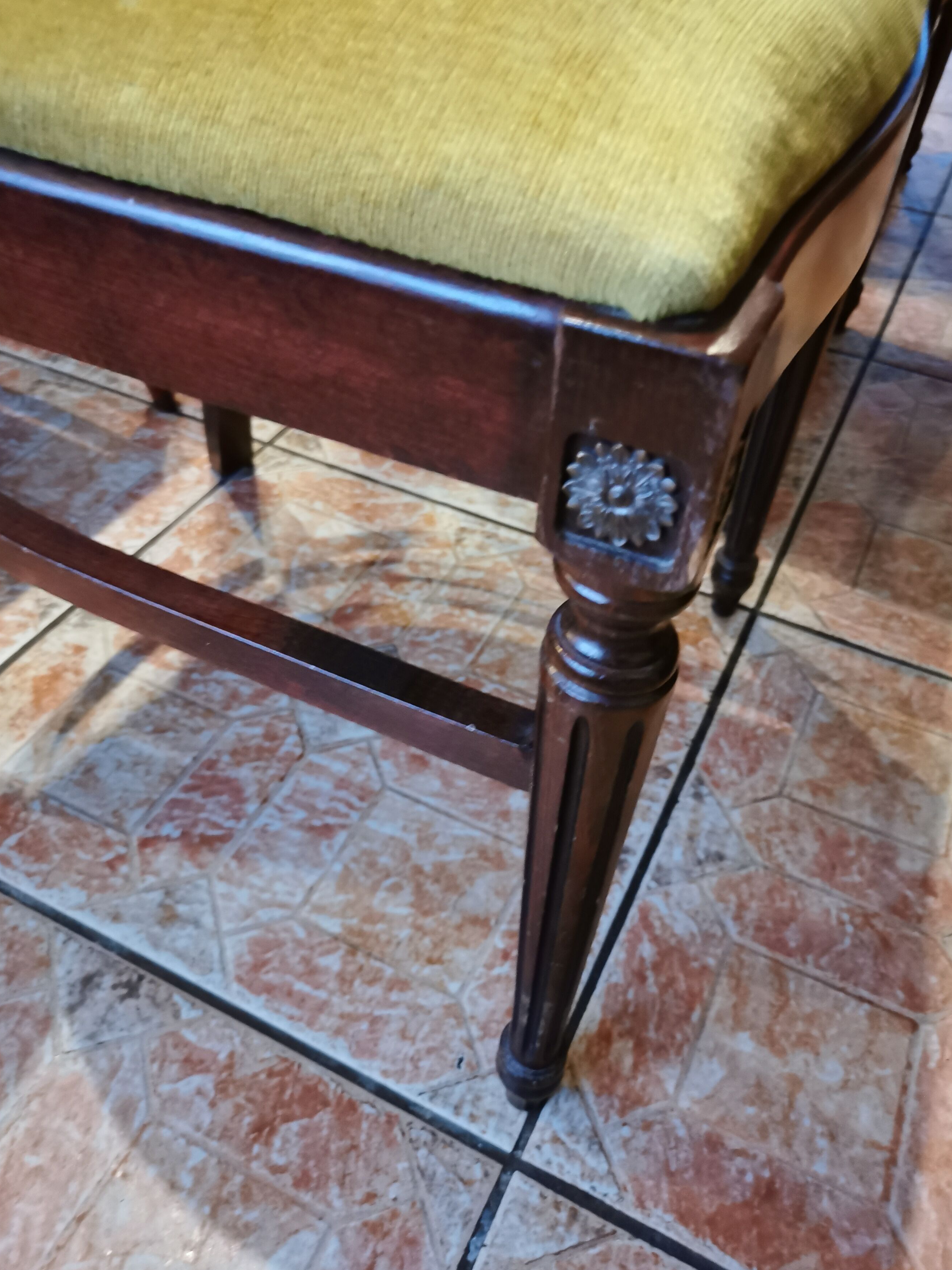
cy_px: 634
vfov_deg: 63.4
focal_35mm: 28
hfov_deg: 49.7
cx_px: 472
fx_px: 1027
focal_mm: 5.58
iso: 1000
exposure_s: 1/20
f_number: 1.8
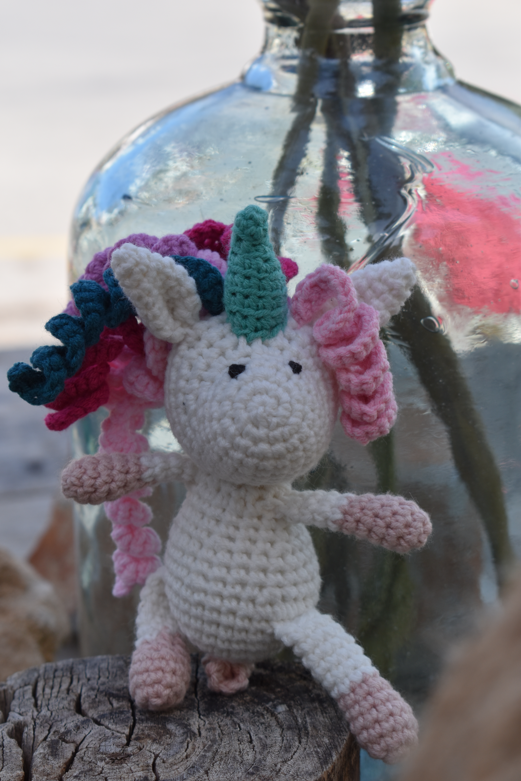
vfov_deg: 24.6
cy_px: 390
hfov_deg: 16.6
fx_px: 1791
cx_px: 260
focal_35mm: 82
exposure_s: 1/250
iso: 200
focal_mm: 55
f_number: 8
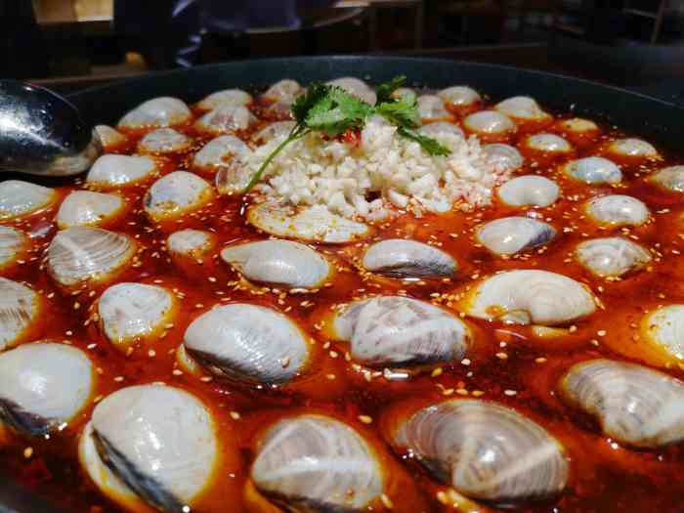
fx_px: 514
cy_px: 256
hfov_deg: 67.3
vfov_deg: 53.1
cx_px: 342
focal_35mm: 26
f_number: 1.8
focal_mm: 4.75
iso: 50
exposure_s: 1/100
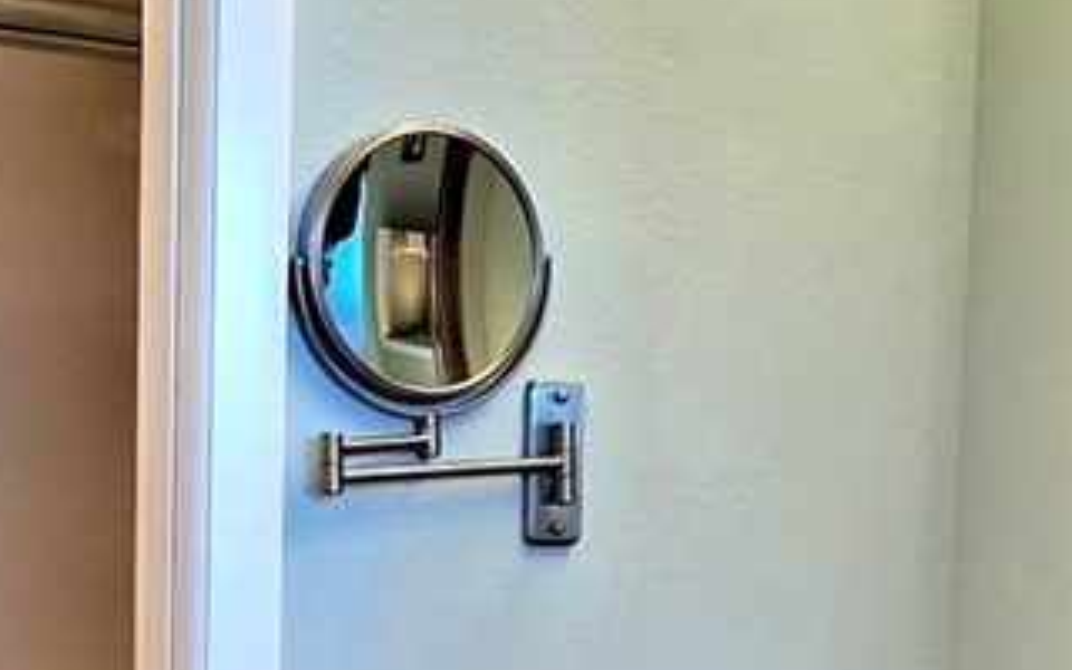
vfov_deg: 18.3
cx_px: 352
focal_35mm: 69
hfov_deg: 29.6
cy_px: 697
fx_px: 2016
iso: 125
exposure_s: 1/120
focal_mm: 2.2
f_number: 1.9
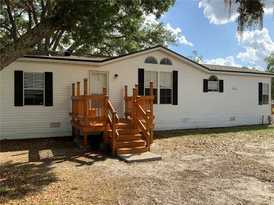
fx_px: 230
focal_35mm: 29
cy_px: 102
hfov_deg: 61.7
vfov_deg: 48.2
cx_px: 137
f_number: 1.8
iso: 16
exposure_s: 1/1490
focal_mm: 3
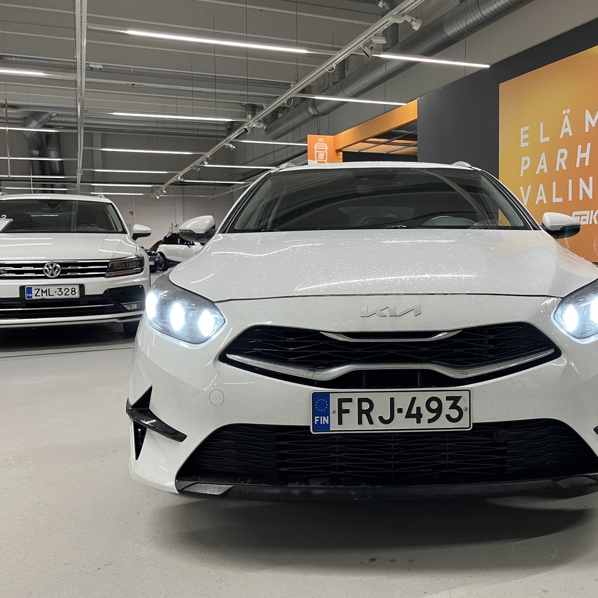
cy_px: 298
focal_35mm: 34
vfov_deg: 48.5
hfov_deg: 47.9
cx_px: 382
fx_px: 665
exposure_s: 1/50
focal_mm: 3.99
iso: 50
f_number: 1.8
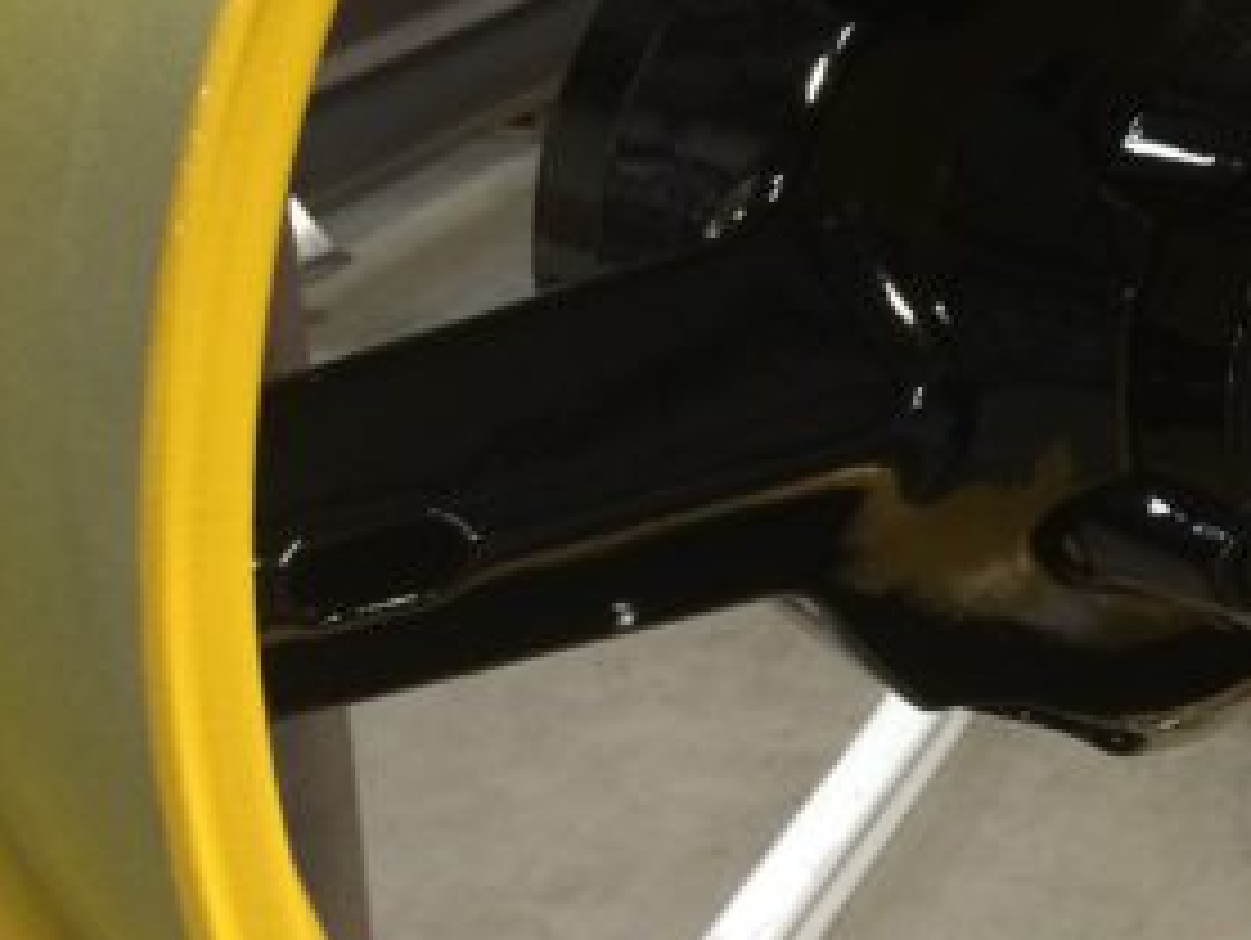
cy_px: 202
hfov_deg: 23.1
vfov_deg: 18.3
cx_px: 1323
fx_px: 2894
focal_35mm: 80
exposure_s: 1/30
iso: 200
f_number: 2.2
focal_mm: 4.15
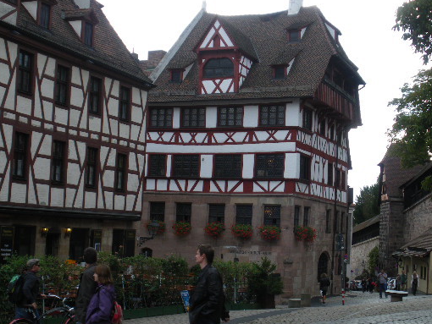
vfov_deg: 22.9
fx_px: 799
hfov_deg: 30.2
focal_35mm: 64
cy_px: 173
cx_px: 257
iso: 64
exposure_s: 1/160
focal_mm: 9
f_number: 4.4
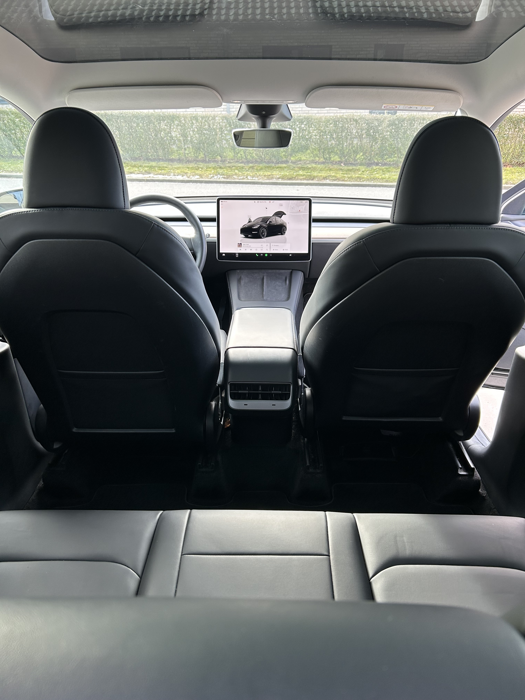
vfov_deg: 67.3
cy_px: 350
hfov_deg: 53.1
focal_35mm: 26
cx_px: 262
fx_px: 526
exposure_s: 1/121
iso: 80
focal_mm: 5.7
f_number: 1.5
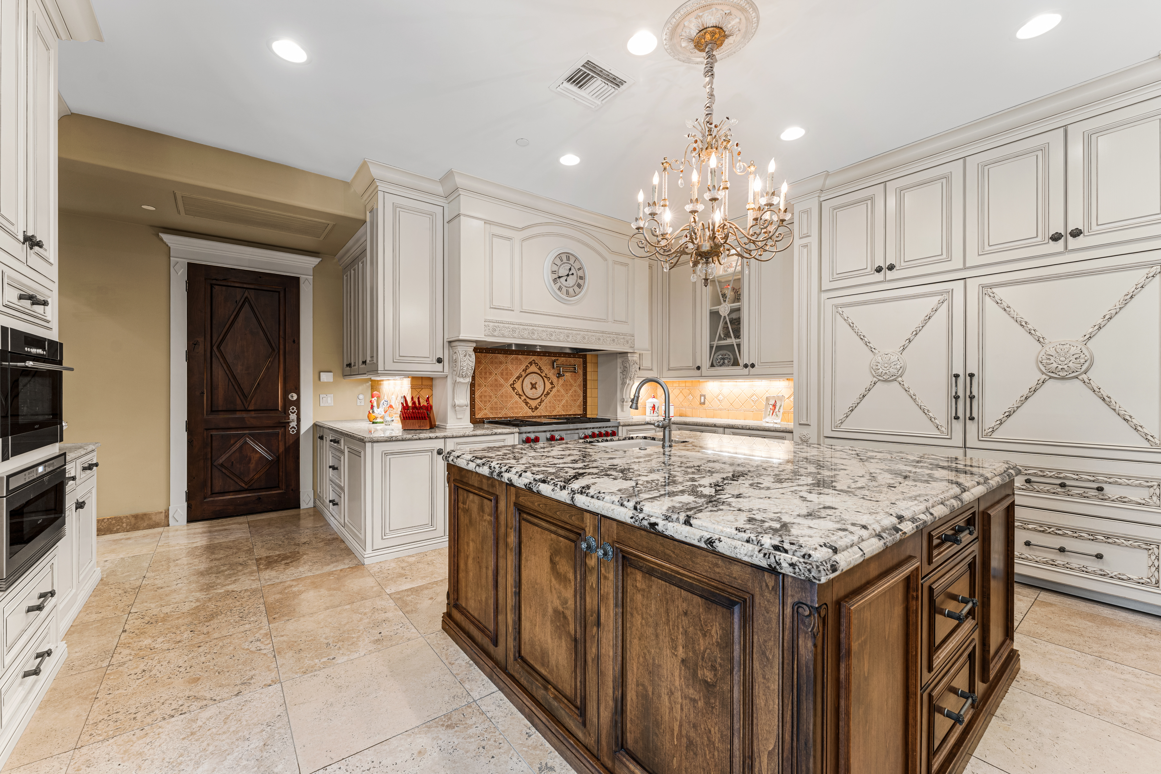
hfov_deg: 104.3
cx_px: 580
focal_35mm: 14
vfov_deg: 81.2
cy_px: 387
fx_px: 451
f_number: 8
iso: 160
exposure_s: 1/1.25
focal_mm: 14
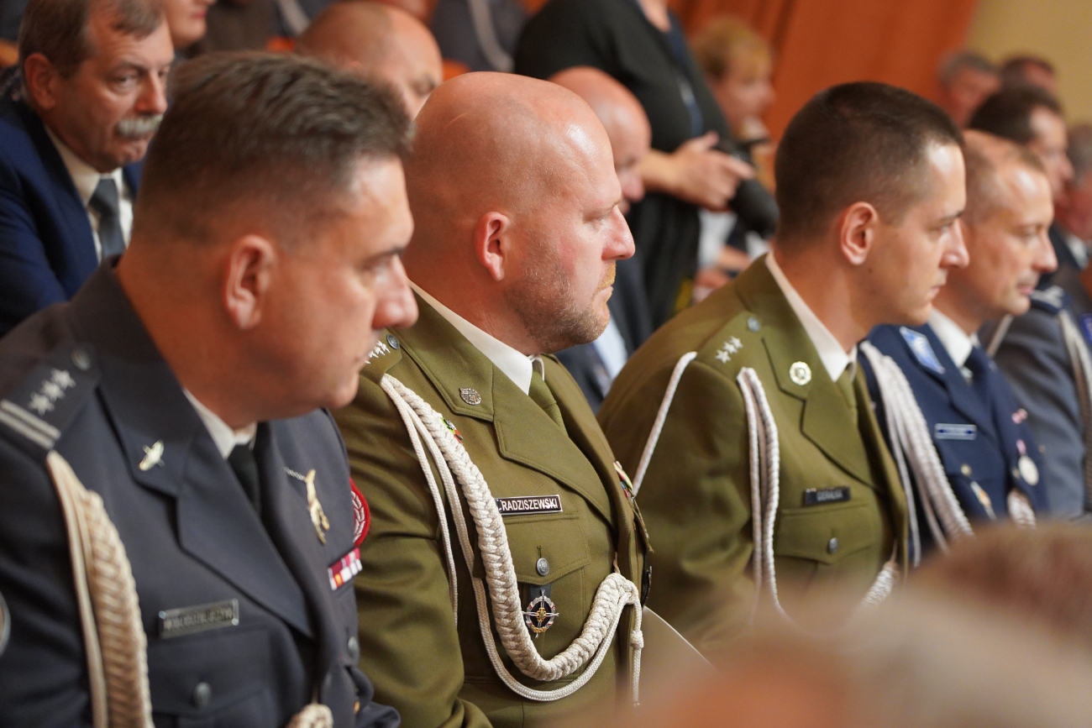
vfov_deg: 13.0
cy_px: 364
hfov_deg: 19.5
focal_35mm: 105
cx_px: 546
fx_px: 3185
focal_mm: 105
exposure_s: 1/160
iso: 6400
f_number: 4
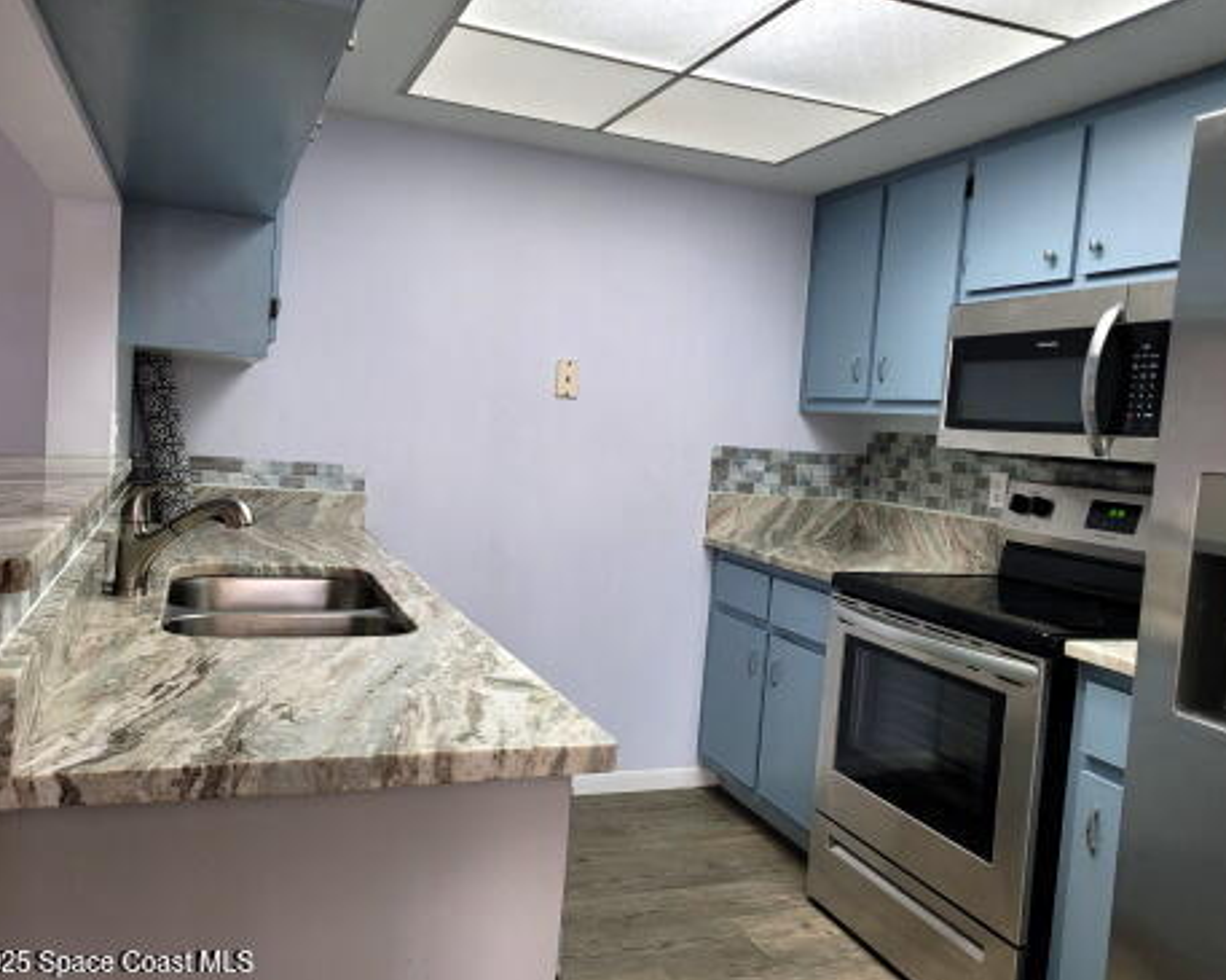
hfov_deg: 62.2
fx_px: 1015
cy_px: 499
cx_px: 612
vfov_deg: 51.5
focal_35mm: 28
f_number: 1.8
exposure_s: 1/120
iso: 160
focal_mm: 5.4
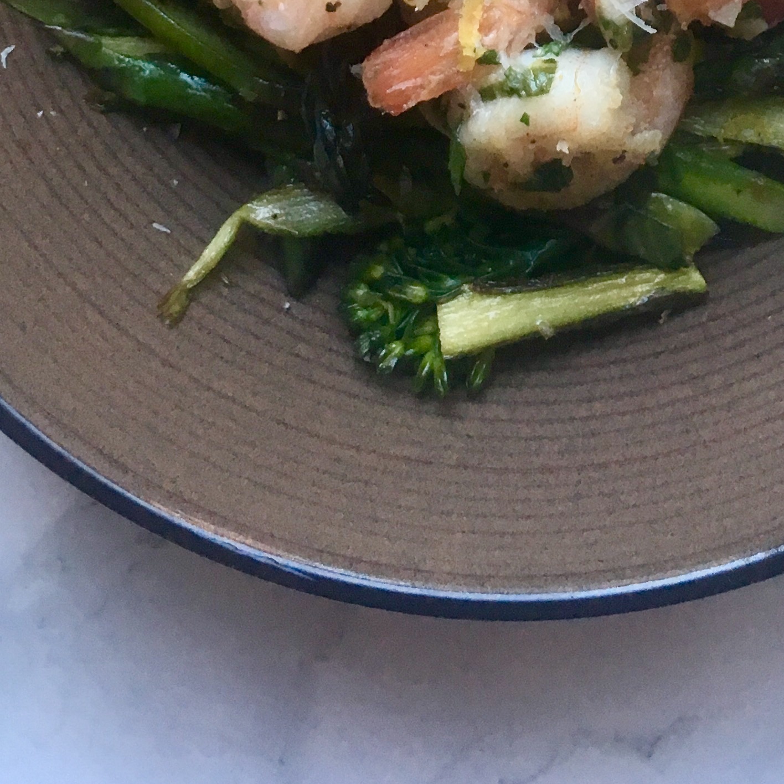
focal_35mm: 73
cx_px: 580
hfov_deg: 23.5
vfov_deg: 21.4
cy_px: -242
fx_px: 1871
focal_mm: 4.15
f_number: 2.2
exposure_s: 1/33
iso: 80
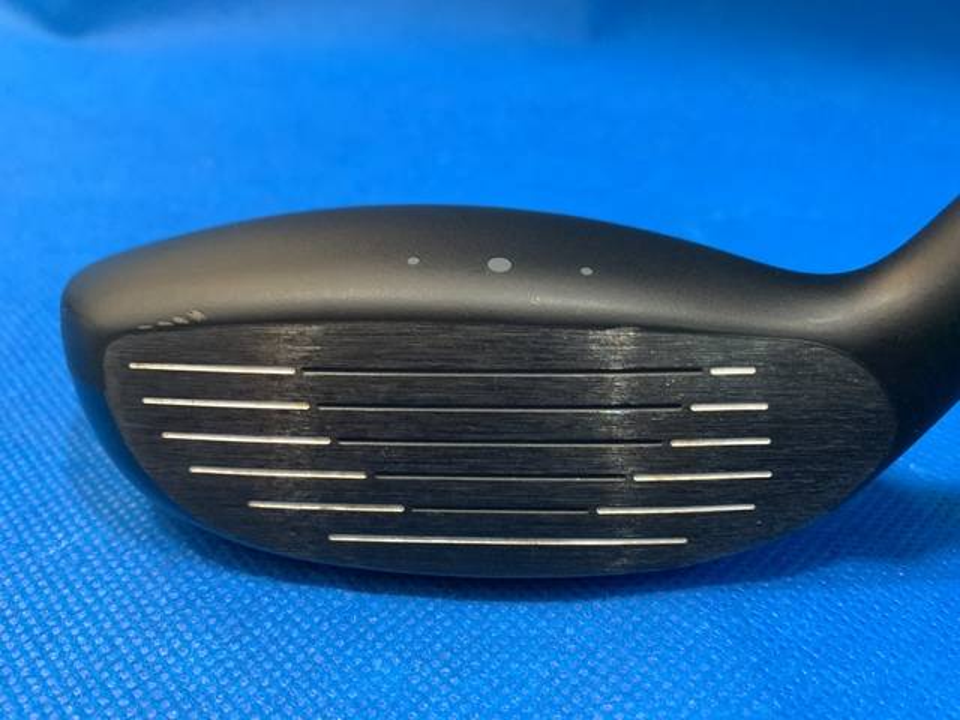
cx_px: 480
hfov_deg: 67.3
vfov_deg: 53.1
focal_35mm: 26
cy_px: 360
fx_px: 721
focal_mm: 4.25
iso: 250
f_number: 1.8
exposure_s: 1/60
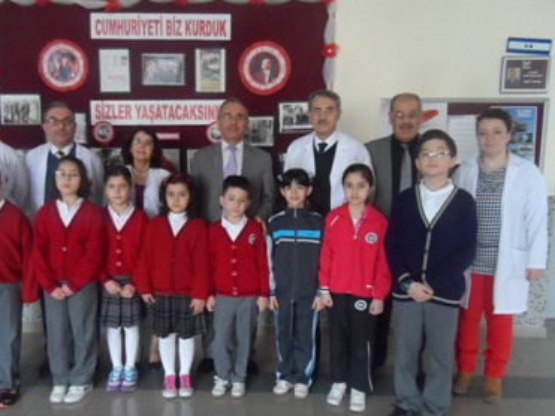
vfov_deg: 48.1
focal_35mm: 29
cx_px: 235
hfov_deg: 61.4
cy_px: 227
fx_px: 465
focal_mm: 4
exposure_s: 1/30
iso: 640
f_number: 3.2
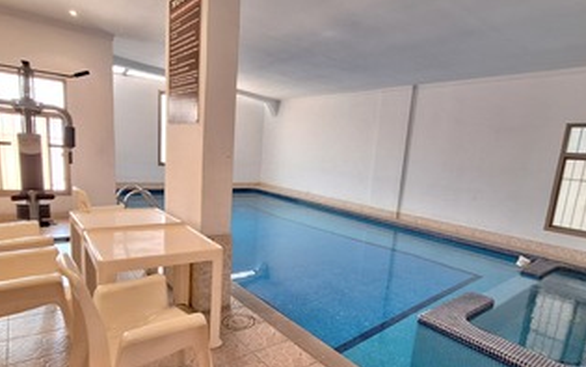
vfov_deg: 59.4
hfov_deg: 85.0
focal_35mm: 20
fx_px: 319
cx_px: 300
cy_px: 211
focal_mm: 1.74
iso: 200
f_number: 2.2
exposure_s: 1/25
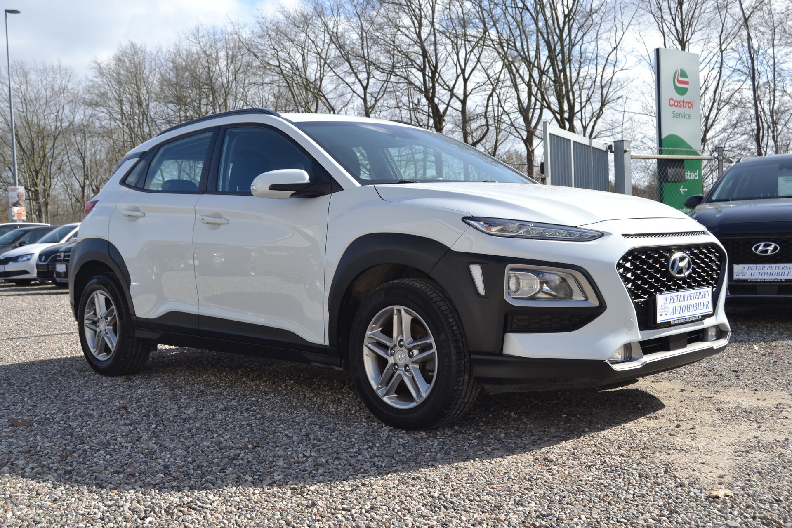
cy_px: 264
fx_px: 858
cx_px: 396
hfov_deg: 49.6
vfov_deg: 34.2
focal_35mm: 39
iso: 100
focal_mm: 26
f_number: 7.1
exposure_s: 1/250
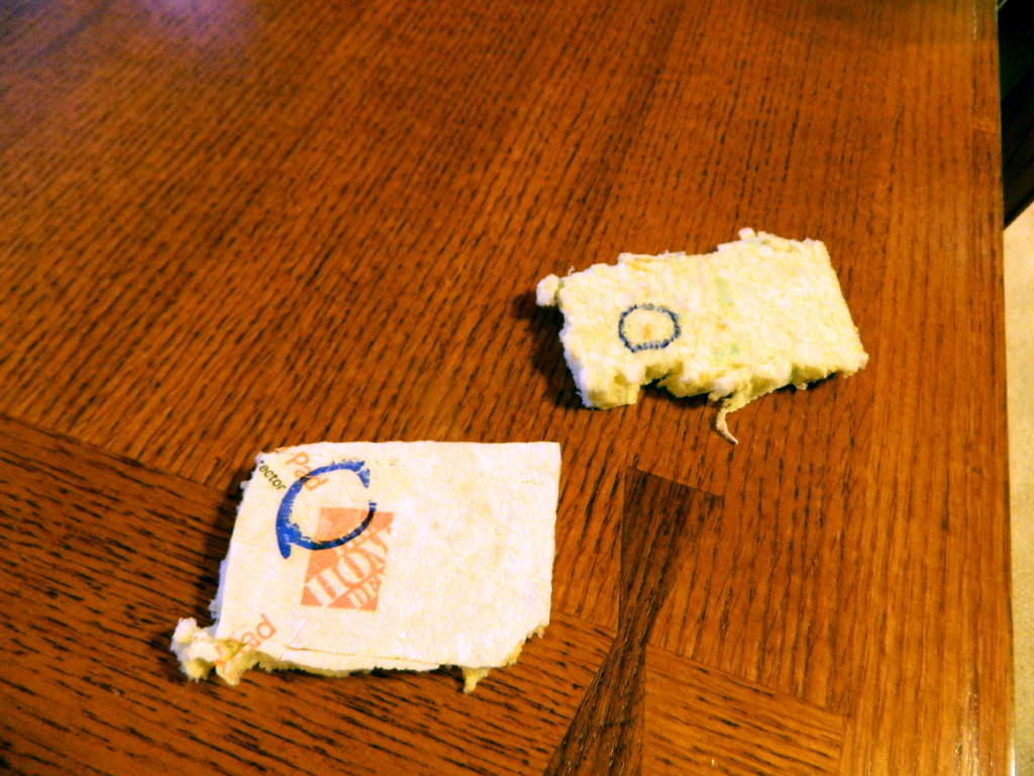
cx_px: 517
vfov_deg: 54.9
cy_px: 388
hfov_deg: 69.4
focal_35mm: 25
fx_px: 747
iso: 400
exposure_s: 1/10
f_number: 3.1
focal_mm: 4.5
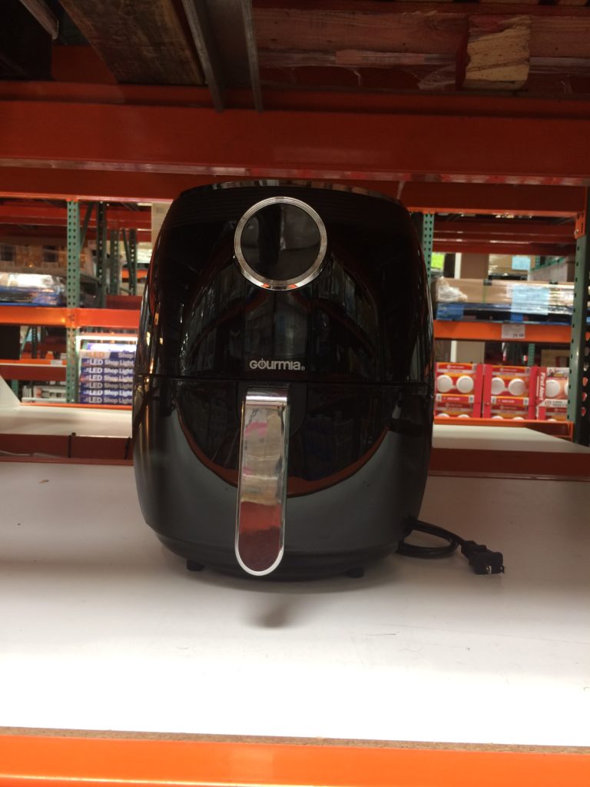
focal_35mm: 29
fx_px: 659
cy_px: 394
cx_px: 295
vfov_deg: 61.7
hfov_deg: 48.2
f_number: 2.2
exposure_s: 1/30
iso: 50
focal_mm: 4.15
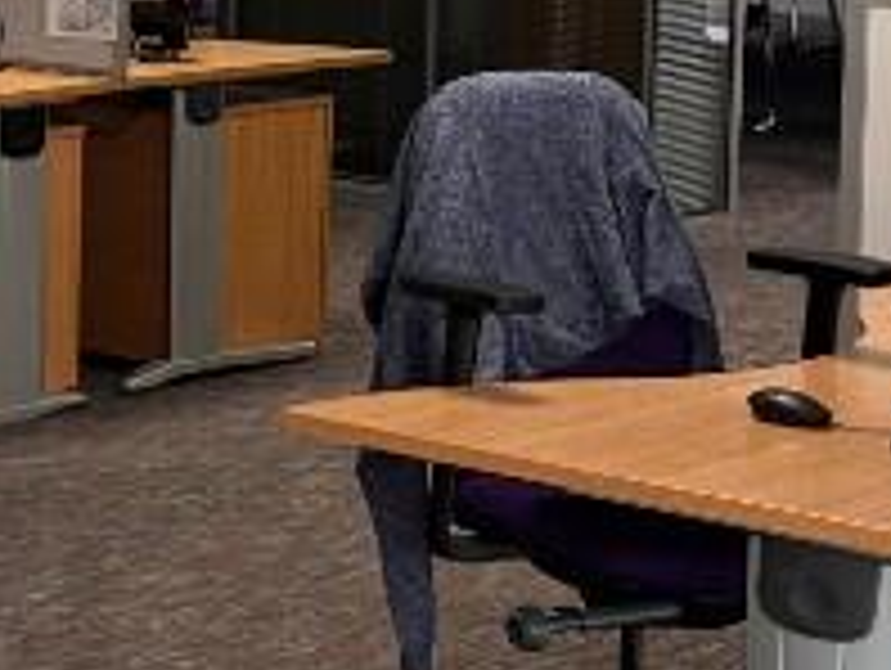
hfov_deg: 15.3
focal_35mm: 124
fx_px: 3196
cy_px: -4
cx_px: -189
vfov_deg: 11.8
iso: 100
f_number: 1.78
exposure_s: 1/100
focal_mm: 6.86
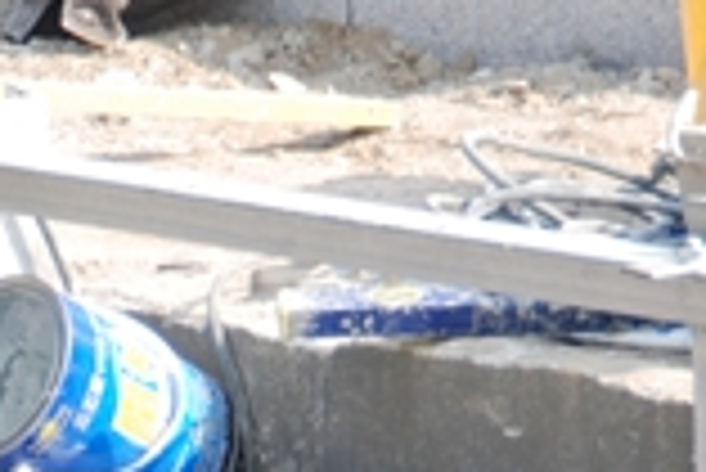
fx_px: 9819
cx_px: -85
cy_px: 987
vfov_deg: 2.7
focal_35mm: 500
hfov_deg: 4.1
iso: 100
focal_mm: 75
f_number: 6.3
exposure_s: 1/125
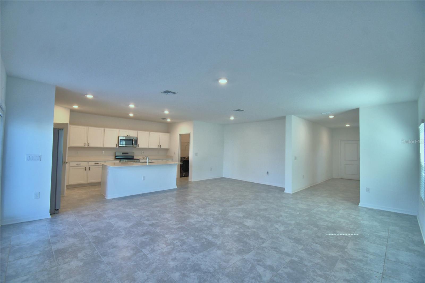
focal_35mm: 15
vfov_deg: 77.3
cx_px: 212
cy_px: 142
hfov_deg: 100.4
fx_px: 177
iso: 400
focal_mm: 10
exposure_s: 1/125
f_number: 4.5
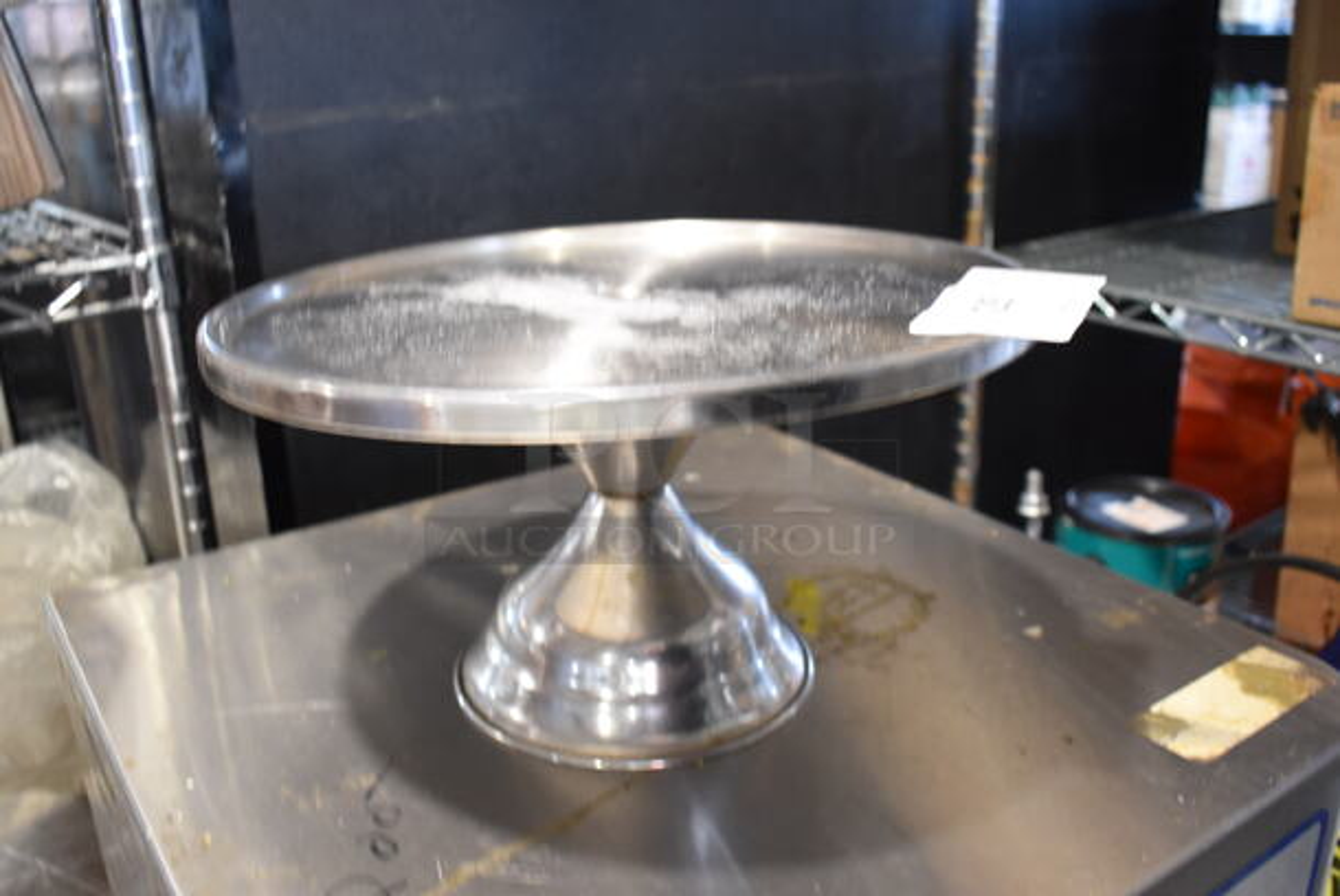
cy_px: 448
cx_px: 670
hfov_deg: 57.2
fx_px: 1229
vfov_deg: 40.1
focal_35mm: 33
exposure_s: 1/30
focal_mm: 22
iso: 1400
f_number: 4
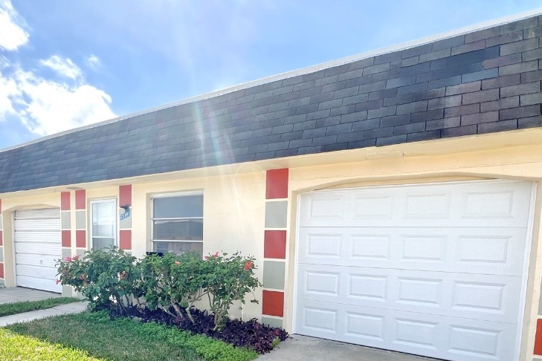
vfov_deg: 60.5
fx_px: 286
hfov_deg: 86.9
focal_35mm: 19
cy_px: 277
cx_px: 277
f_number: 1.8
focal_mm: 1.57
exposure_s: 1/968
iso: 32
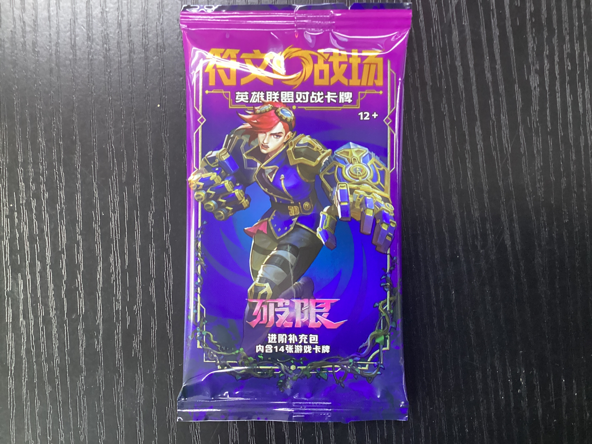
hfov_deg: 58.4
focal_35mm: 31
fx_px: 530
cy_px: 222
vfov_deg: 45.4
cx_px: 296
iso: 400
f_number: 2.4
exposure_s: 1/33
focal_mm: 3.3
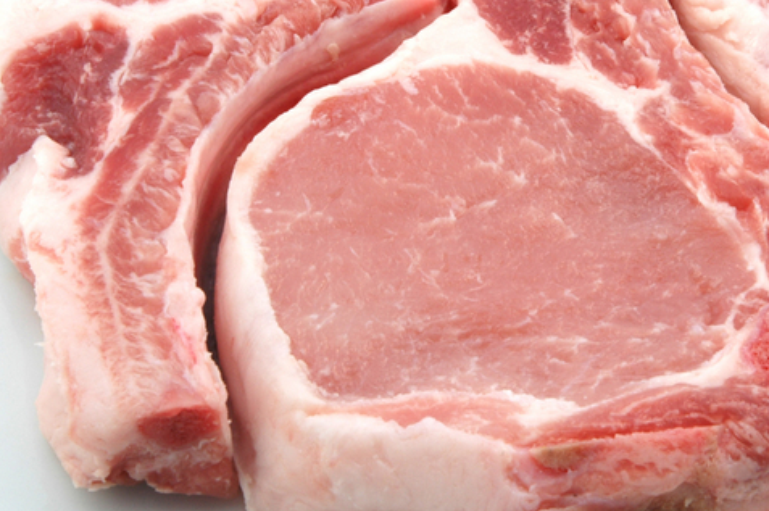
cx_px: 553
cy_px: 168
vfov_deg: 6.4
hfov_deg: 9.6
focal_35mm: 214
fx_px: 4563
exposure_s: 1/180
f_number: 22
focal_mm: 85
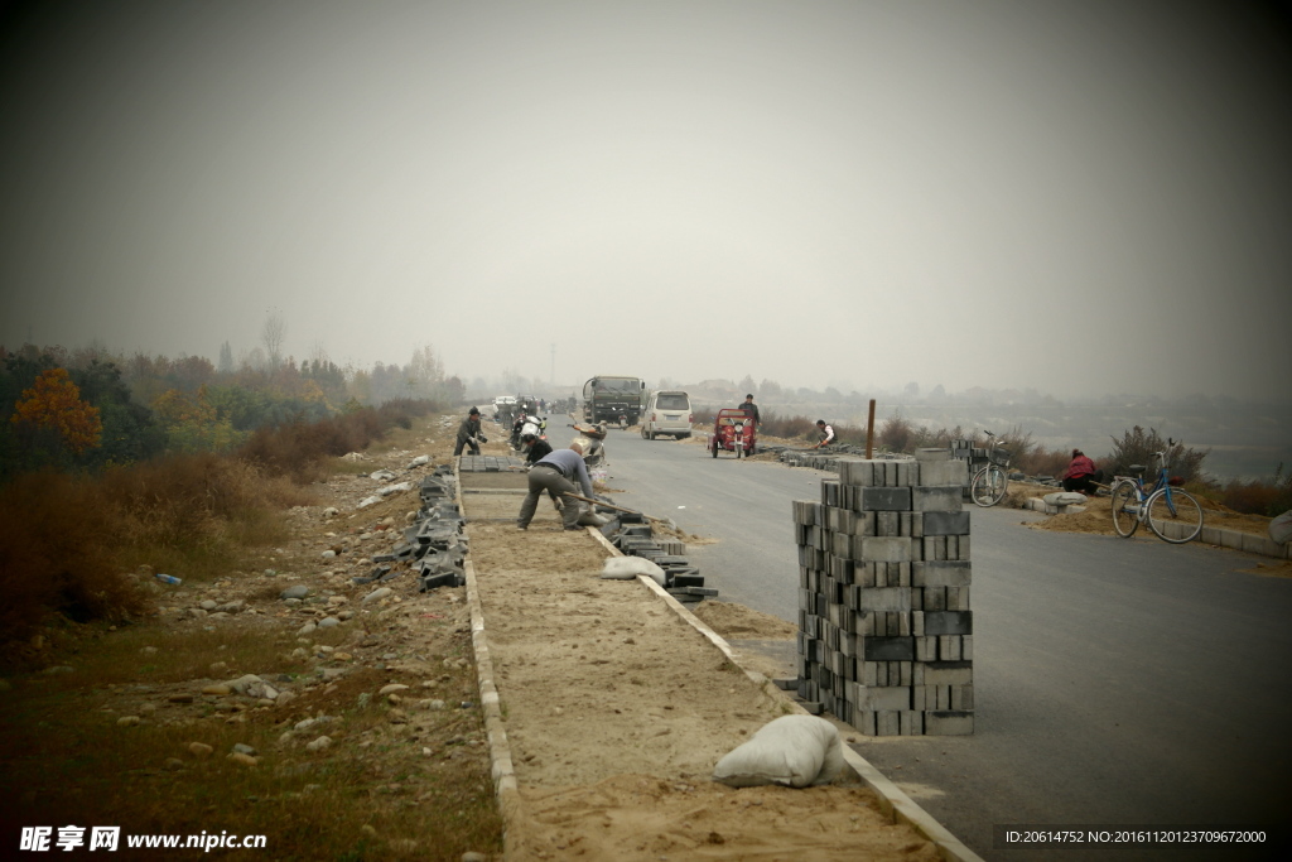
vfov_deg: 17.7
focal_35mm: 77
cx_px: 646
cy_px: 431
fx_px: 2764
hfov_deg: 26.3
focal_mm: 50
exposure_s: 1/160
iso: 200
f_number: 5.6
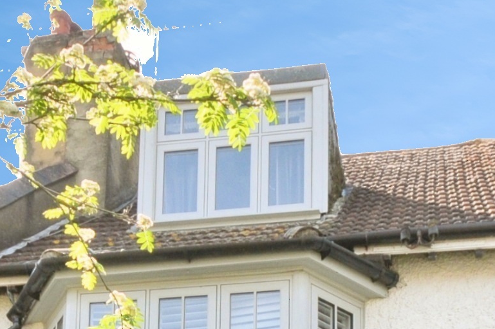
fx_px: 824
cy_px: 571
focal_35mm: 60
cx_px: 298
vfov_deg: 18.4
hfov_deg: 33.3
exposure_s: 1/320
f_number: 9
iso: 500
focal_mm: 10
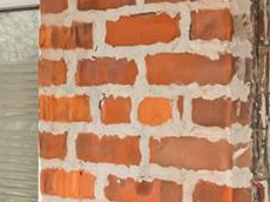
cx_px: -43
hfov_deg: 15.9
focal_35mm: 120
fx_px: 935
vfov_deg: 12.3
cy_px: 36
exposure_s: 1/80
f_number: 5.6
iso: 100
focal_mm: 14
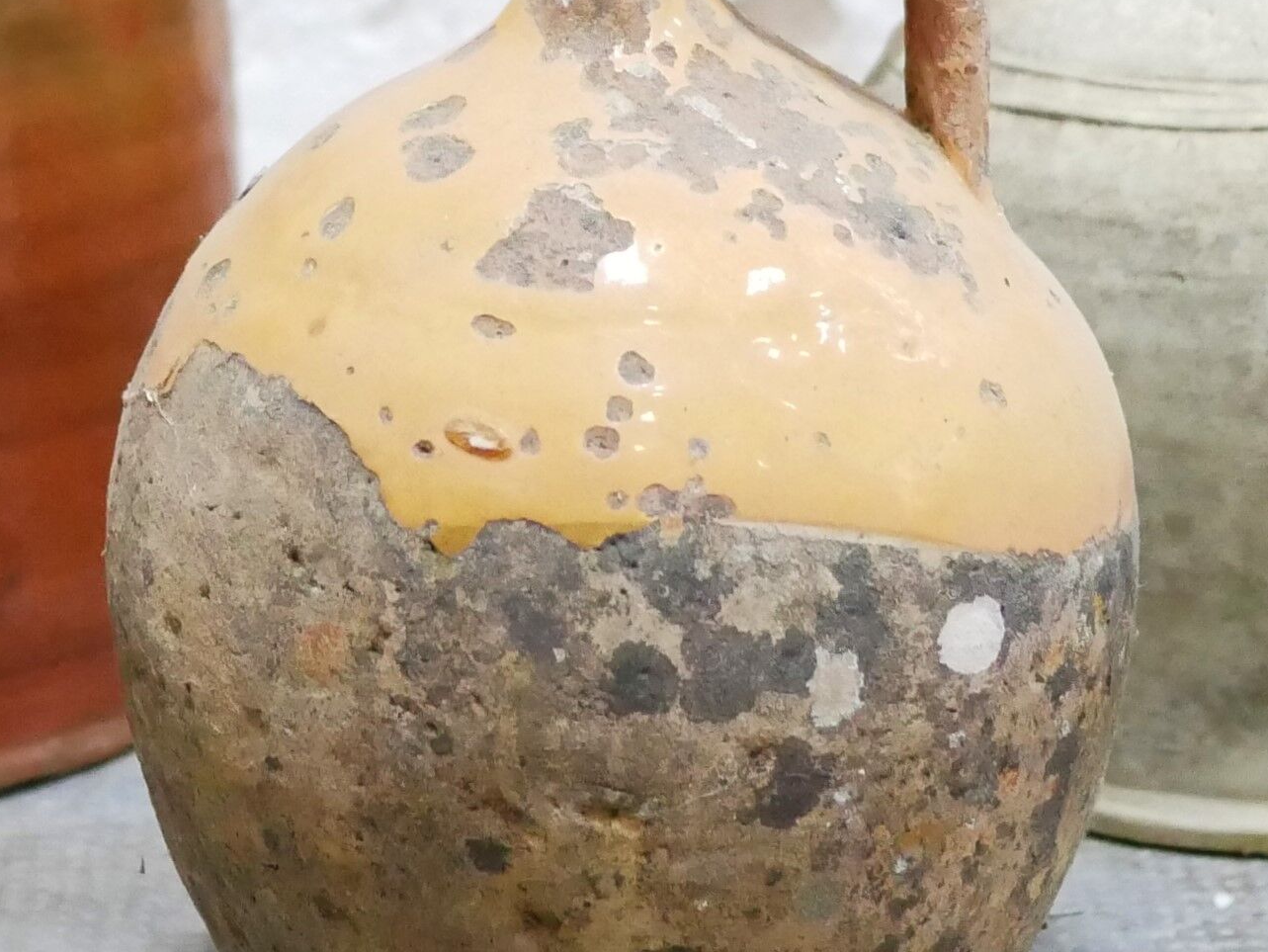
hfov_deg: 14.1
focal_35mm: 140
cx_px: 520
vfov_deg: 10.4
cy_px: -260
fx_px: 5130
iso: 2500
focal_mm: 20
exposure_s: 1/60
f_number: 1.7
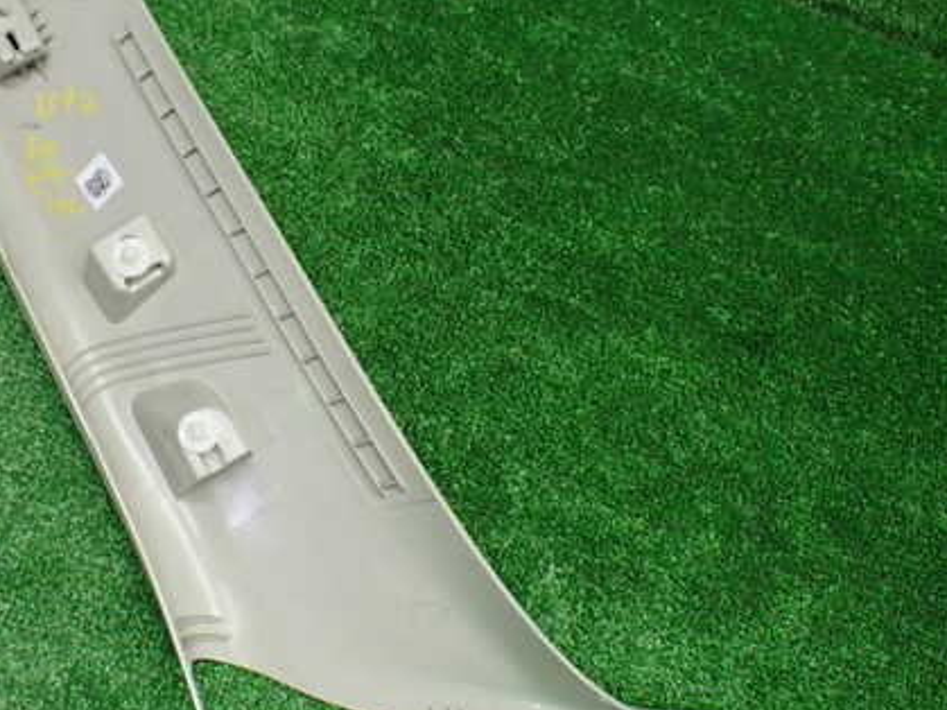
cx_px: 314
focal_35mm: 43
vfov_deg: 33.6
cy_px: 323
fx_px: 1176
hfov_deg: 43.2
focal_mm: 5.4
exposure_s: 1/125
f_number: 2.3
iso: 500
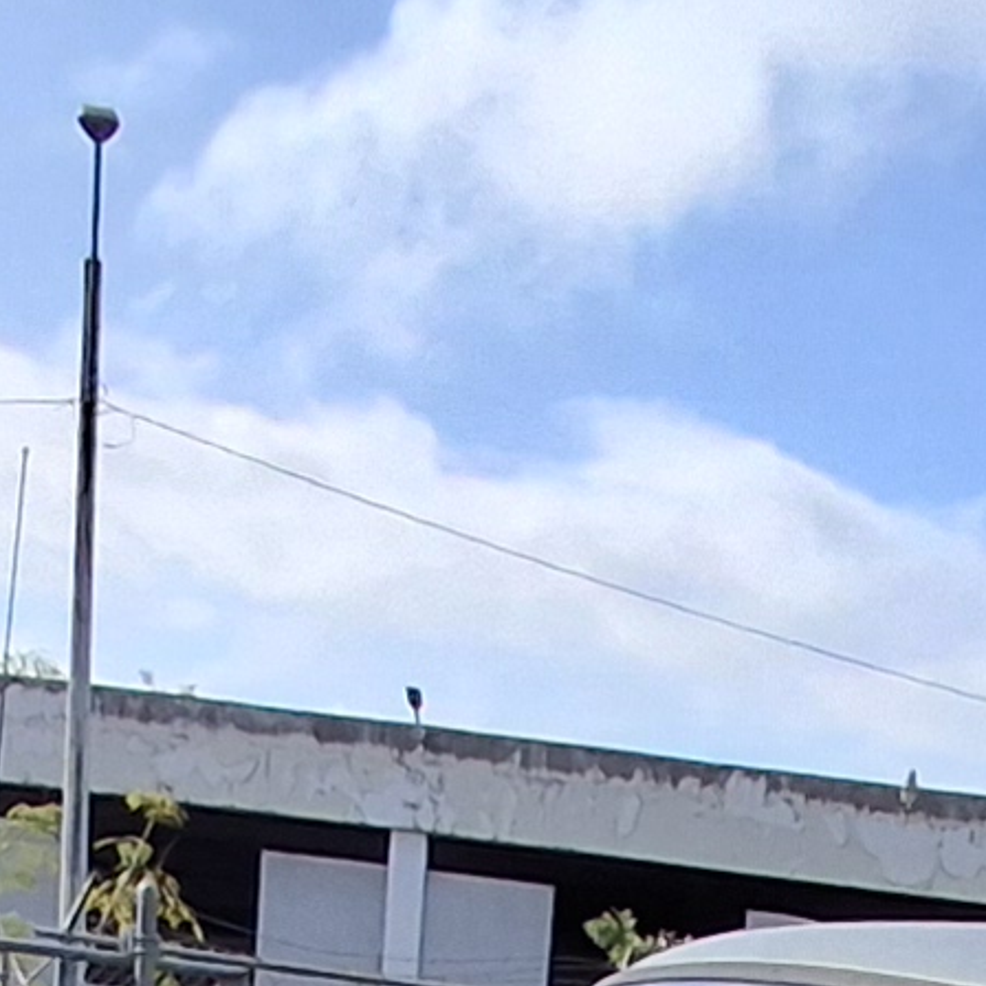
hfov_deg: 16.7
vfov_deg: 12.8
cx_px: 825
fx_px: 3319
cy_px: 2403
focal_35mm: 103
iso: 40
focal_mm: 1.64
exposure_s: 1/1577
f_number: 2.2
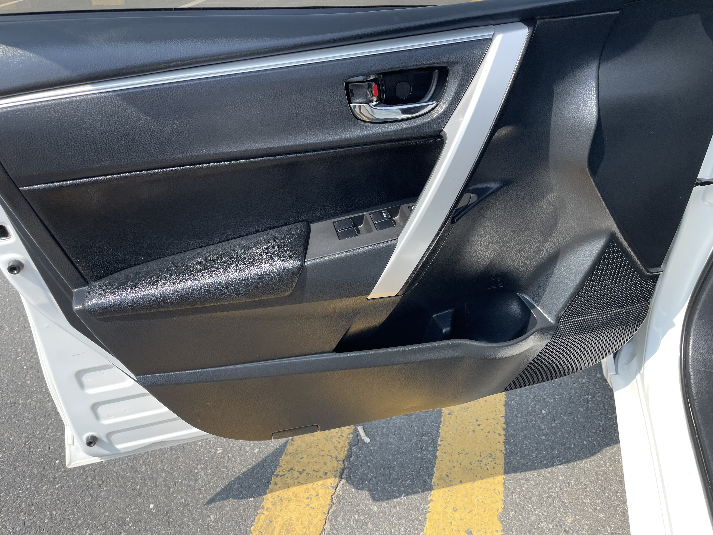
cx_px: 356
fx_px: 536
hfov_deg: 67.3
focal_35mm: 26
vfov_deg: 53.1
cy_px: 268
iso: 32
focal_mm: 4.2
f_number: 1.6
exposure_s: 1/703
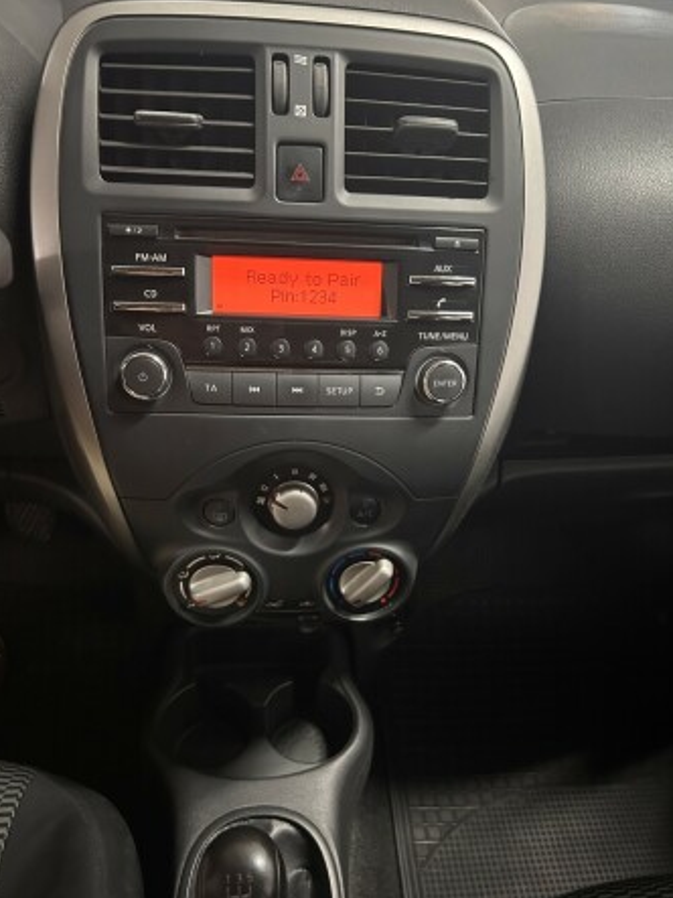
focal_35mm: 27
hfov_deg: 51.3
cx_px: 338
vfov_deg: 65.3
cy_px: 462
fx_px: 700
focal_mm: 5.7
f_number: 1.5
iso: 500
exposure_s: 1/25
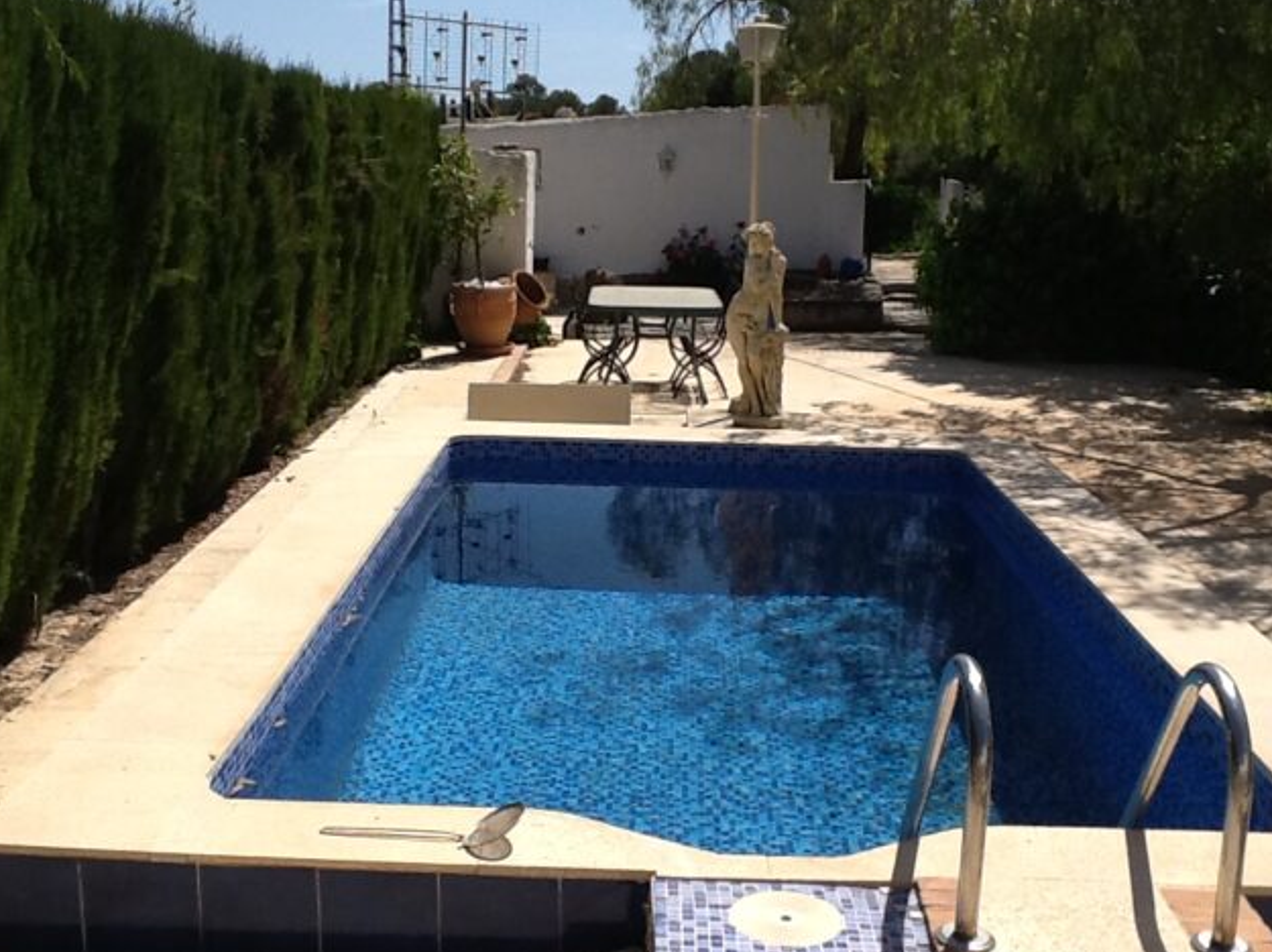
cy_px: 477
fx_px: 1653
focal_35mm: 45
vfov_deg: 32.2
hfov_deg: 42.1
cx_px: 628
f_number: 2.4
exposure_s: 1/2232
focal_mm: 2.03
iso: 40
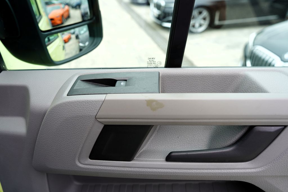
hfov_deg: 73.7
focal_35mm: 24
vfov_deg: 53.1
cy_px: 96
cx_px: 144
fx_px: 192
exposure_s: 1/60
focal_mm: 24
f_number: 4
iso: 100
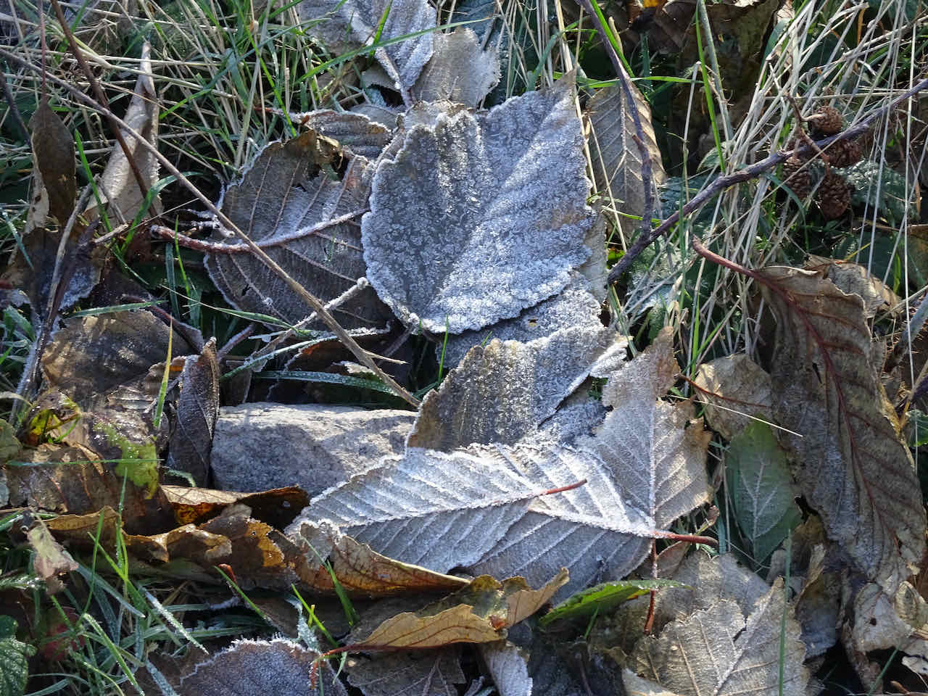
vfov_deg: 20.2
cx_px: 464
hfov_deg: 26.7
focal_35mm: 73
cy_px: 348
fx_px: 1957
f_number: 5
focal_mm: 12.42
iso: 250
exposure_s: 1/80
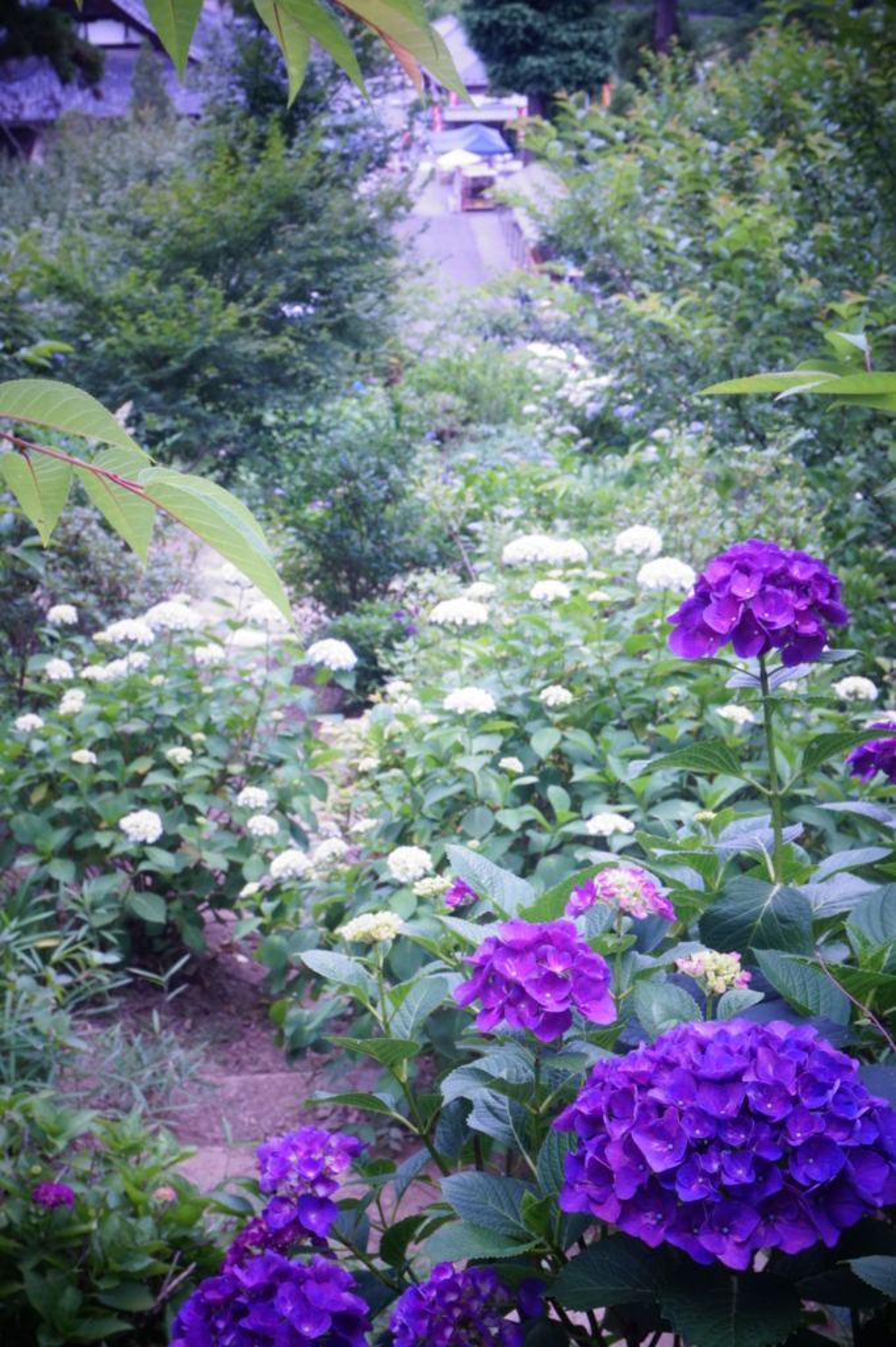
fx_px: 1681
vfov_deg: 43.6
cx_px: 448
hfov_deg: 29.8
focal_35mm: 45
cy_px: 674
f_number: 13
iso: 640
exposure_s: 1/60
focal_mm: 30
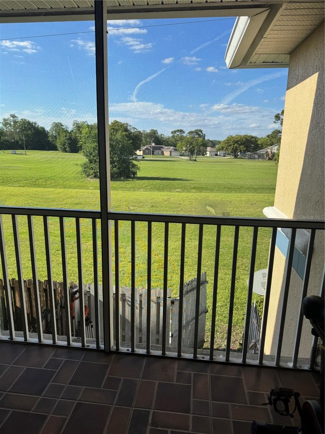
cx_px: 162
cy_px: 217
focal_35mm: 24
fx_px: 300
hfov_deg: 56.8
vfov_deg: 71.6
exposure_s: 1/1869
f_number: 1.78
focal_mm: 6.76
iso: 80
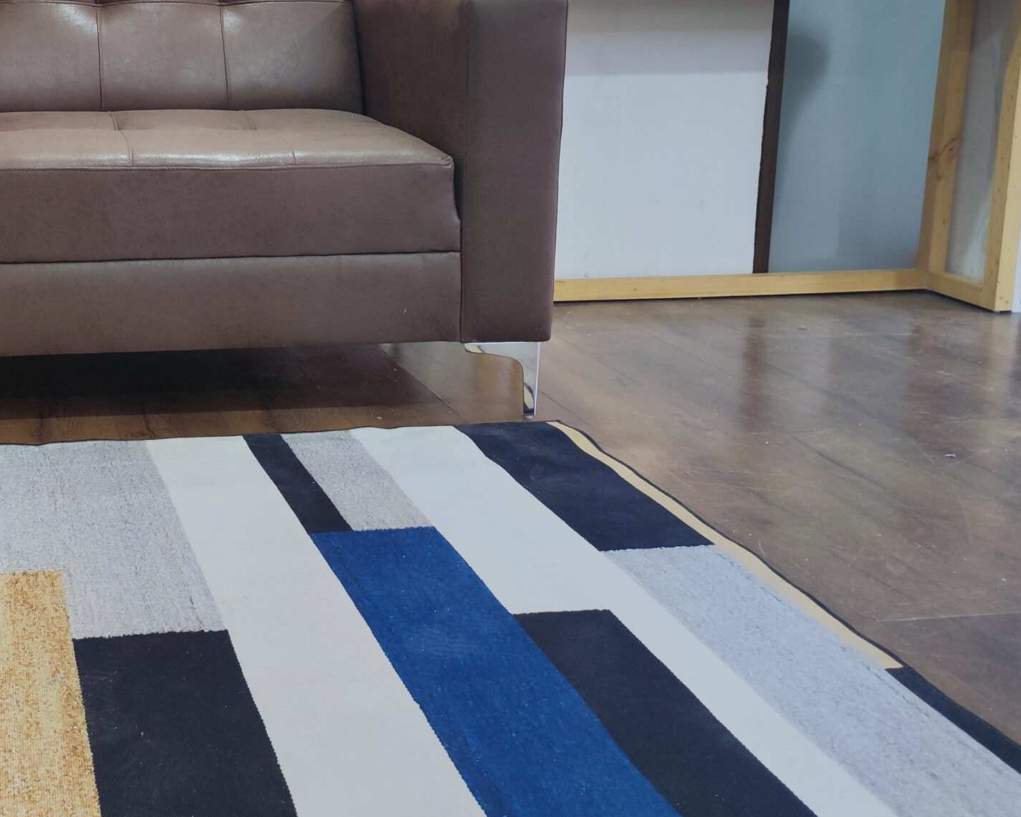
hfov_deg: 39.5
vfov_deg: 33.6
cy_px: 227
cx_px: 137
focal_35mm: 44
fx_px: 1329
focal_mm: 4.7
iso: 238
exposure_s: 1/50
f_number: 1.79
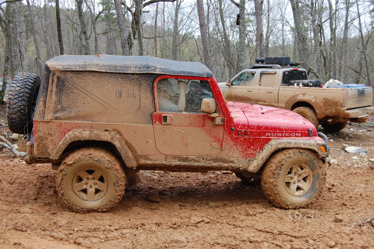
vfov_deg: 34.2
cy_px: 124
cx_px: 187
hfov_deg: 49.6
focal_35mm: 39
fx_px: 405
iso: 200
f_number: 7.1
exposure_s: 1/160
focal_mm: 26
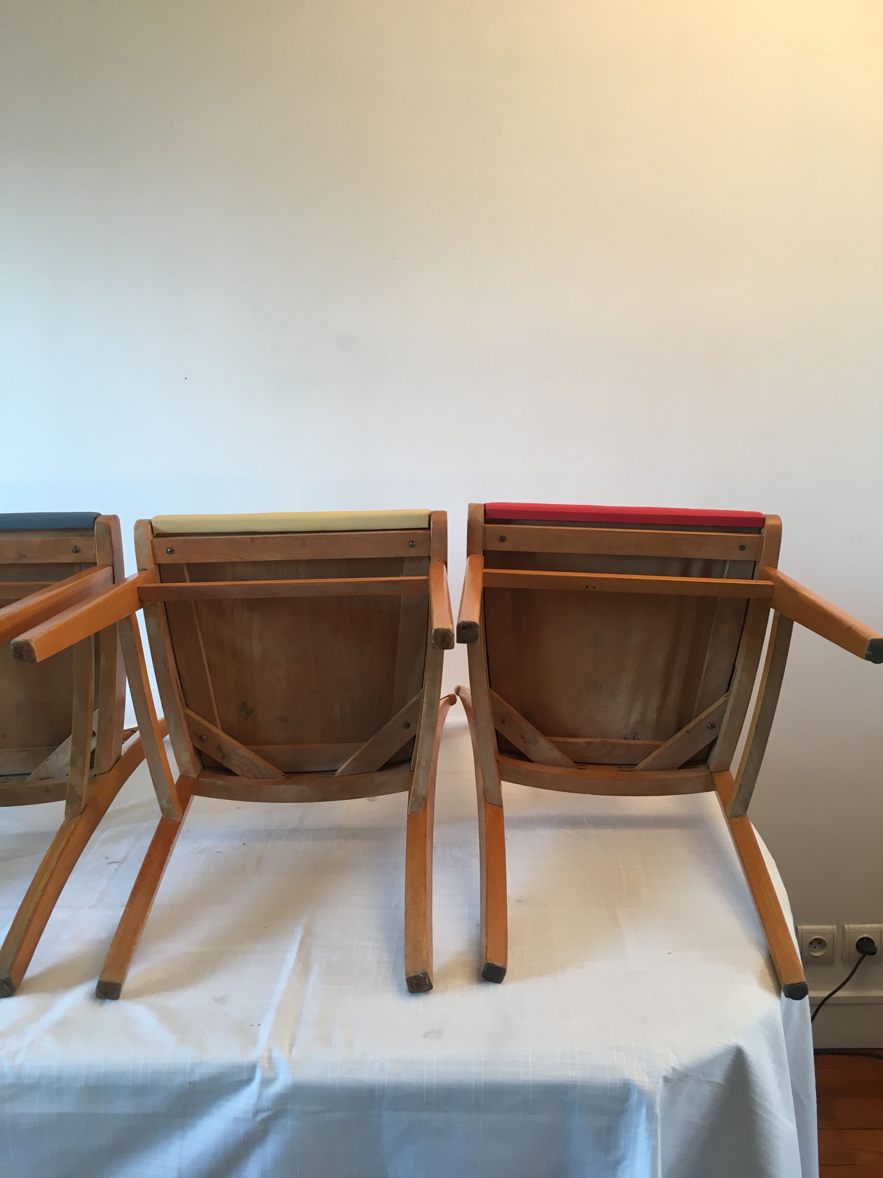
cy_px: 589
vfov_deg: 61.7
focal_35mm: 29
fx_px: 986
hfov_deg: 48.2
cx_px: 442
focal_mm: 4.15
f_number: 2.2
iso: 32
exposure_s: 1/33
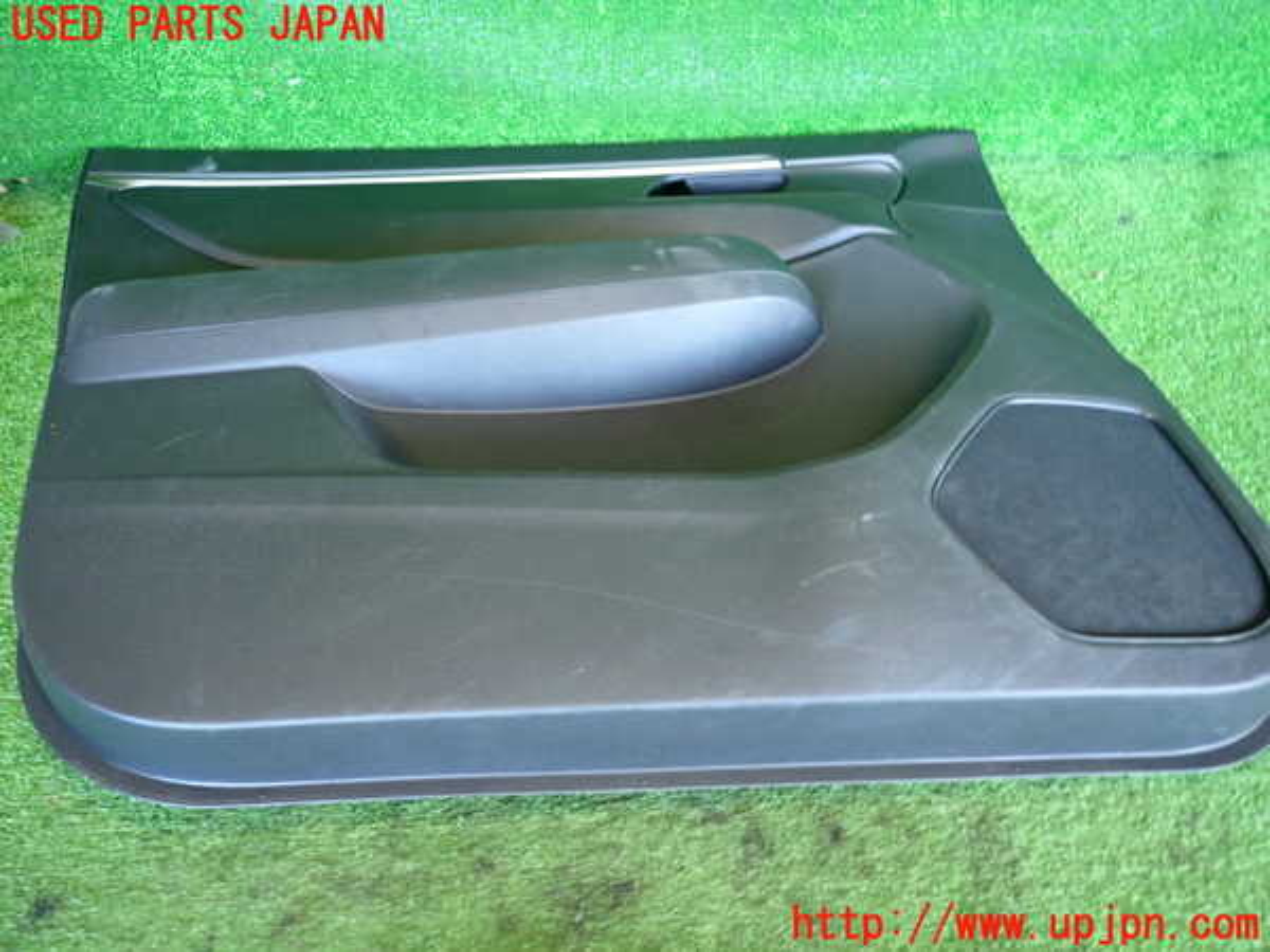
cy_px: 476
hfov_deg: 69.4
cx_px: 635
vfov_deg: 54.9
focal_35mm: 25
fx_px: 917
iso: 400
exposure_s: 1/30
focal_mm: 4.5
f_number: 2
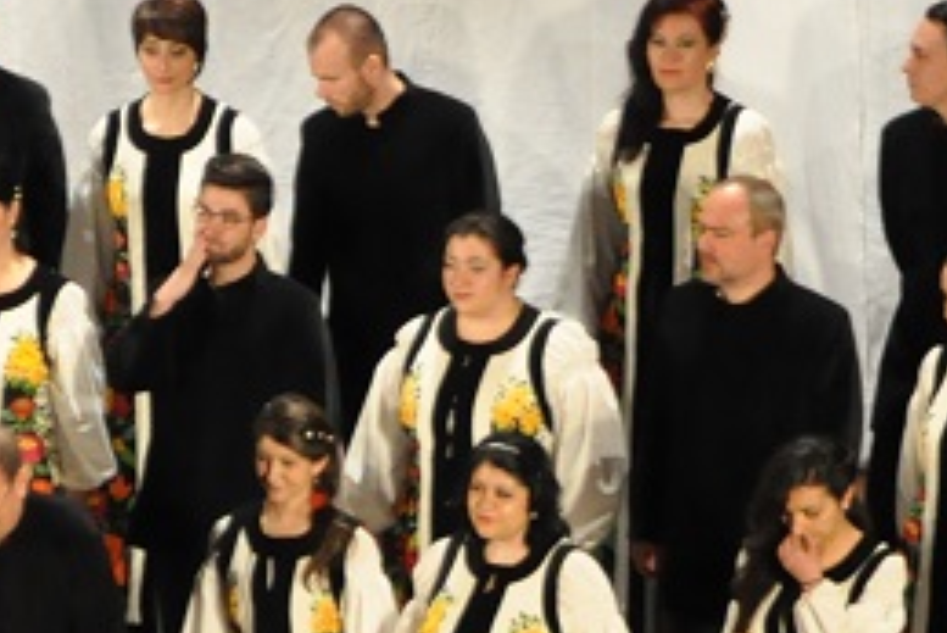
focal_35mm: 312
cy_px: 873
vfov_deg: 4.4
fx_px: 8220
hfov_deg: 6.6
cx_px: -18
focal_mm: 45
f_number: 5.6
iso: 1600
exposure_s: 1/40
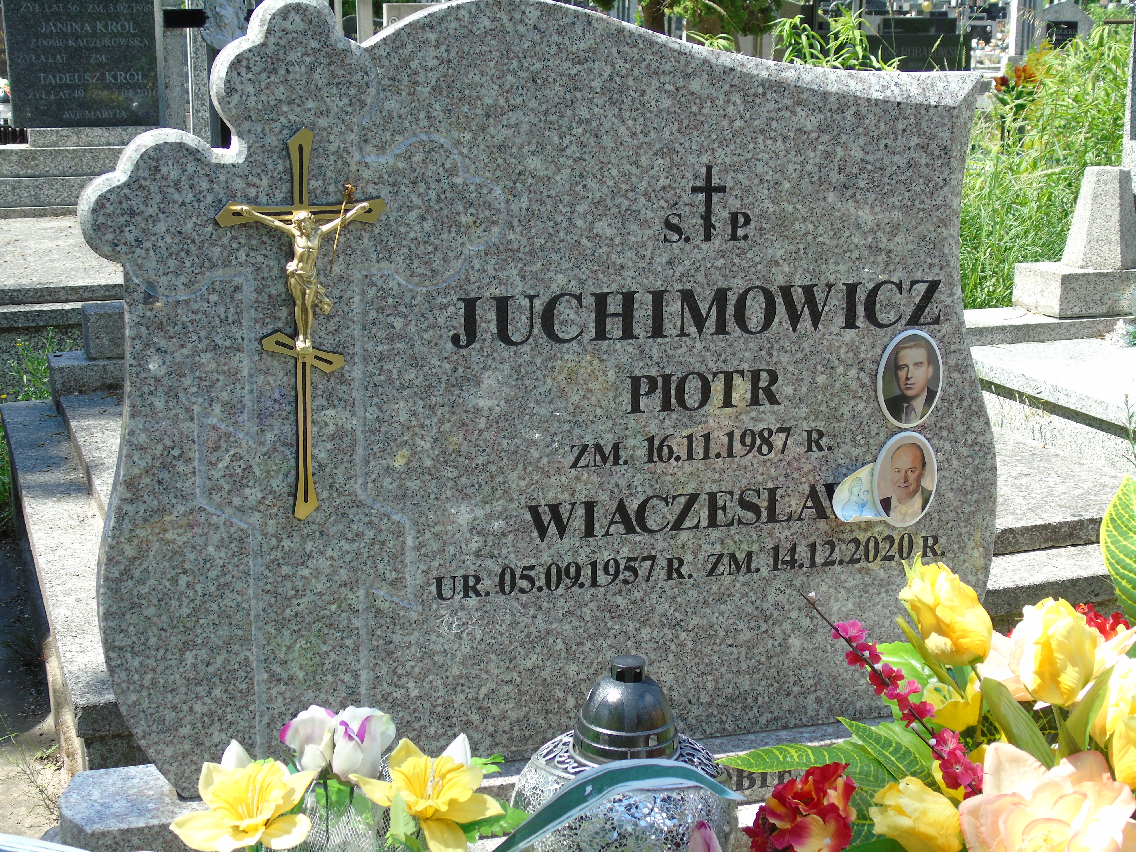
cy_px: 426
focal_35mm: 54
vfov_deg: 27.0
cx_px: 568
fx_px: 1772
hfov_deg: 35.5
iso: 80
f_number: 4.3
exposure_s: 1/200
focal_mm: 9.6
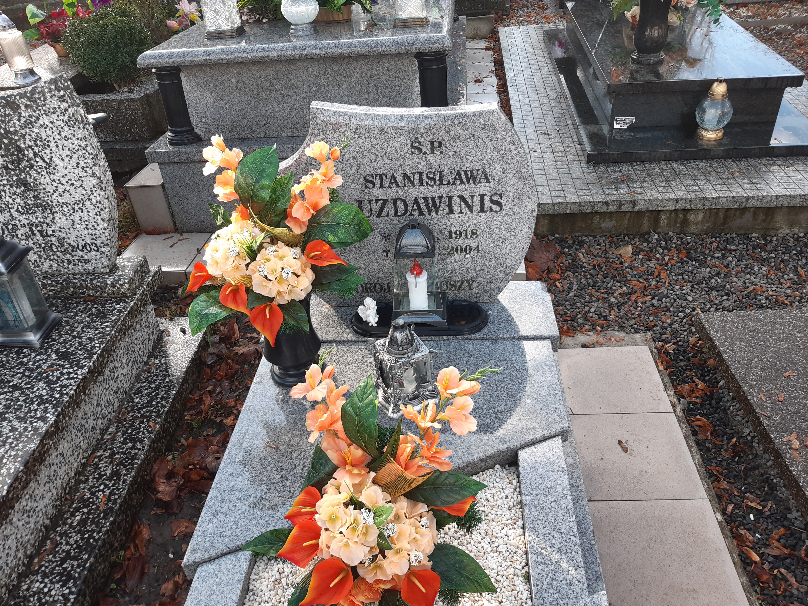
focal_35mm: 26
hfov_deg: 67.3
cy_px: 303
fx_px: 607
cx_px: 404
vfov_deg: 53.1
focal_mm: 3.92
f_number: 1.7
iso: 40
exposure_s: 1/148
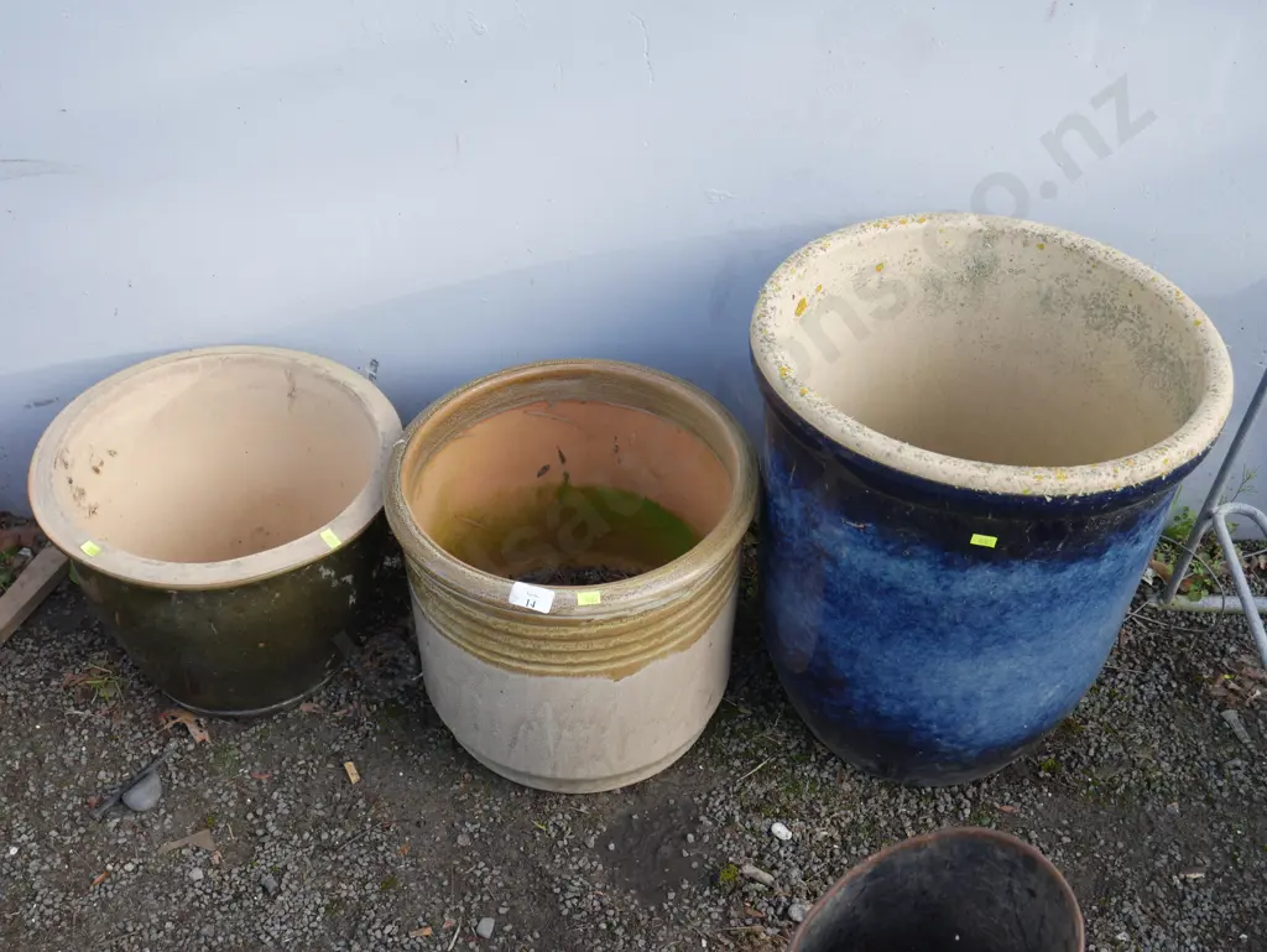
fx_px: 1538
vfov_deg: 34.4
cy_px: 476
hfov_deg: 44.8
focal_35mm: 42
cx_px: 634
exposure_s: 1/160
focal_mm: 21
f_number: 5.6
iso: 200
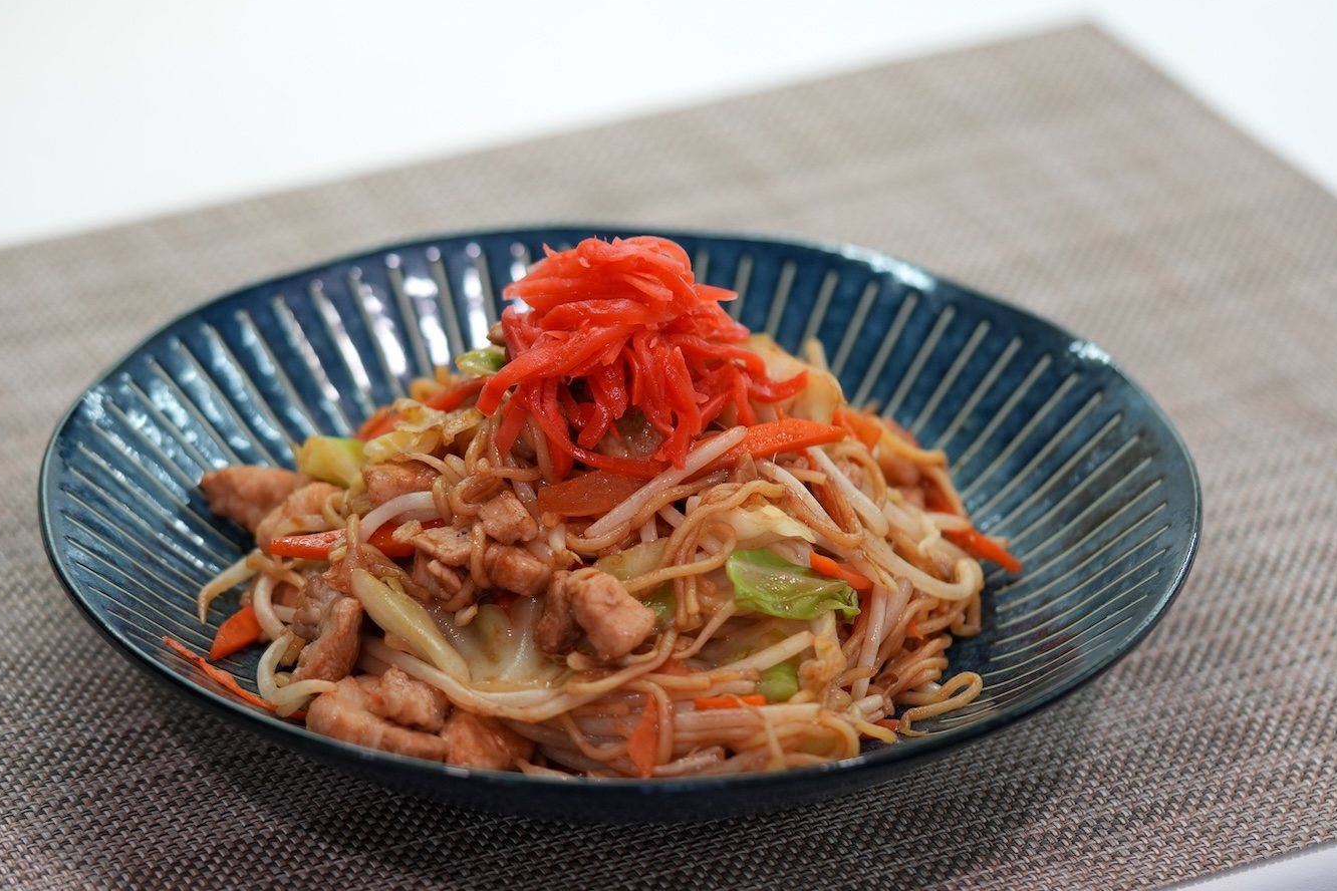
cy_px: 479
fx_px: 5645
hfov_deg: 13.5
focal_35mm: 152
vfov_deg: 9.0
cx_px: 592
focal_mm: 90
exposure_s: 1/100
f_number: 2.8
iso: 400
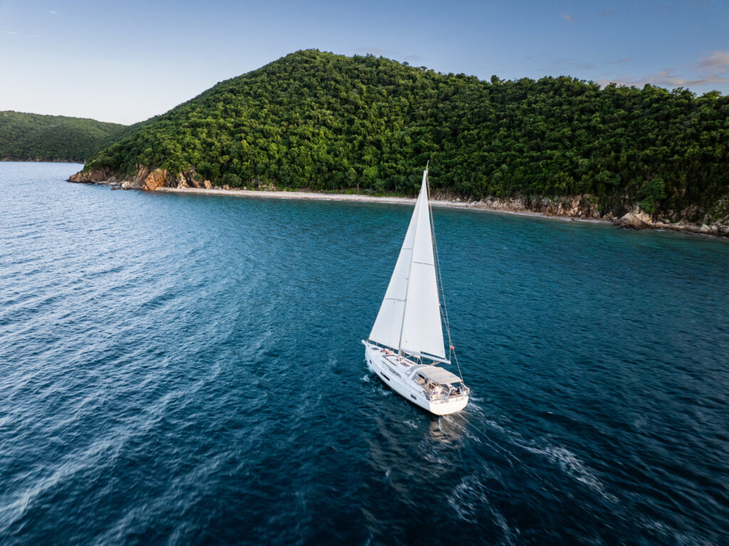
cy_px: 273
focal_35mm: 24
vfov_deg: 56.8
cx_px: 364
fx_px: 505
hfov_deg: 71.6
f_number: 2.8
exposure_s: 1/15
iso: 250
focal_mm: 12.29
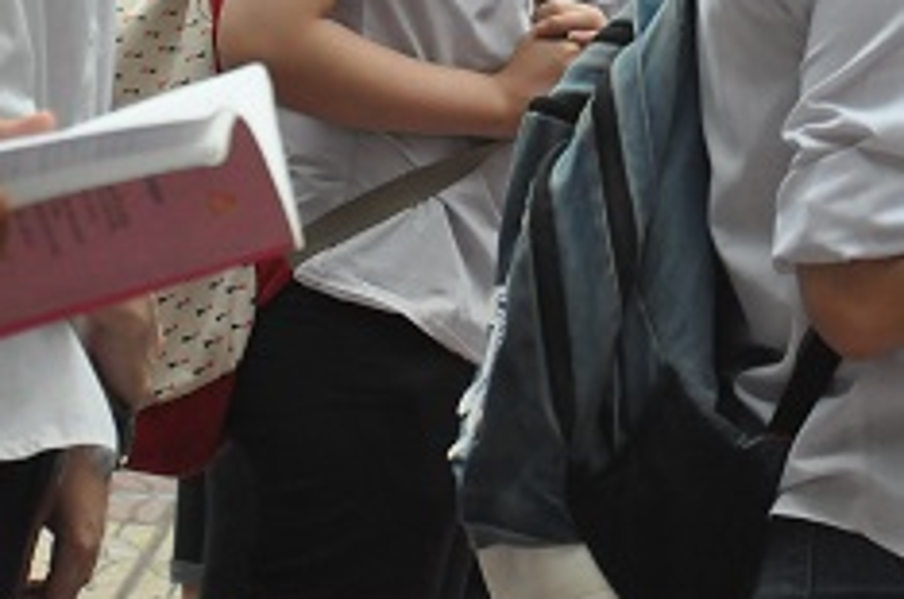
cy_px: -70
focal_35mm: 288
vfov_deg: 4.7
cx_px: 529
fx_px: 7224
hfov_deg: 7.2
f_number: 5.3
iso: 1600
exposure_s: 1/500
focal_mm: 75
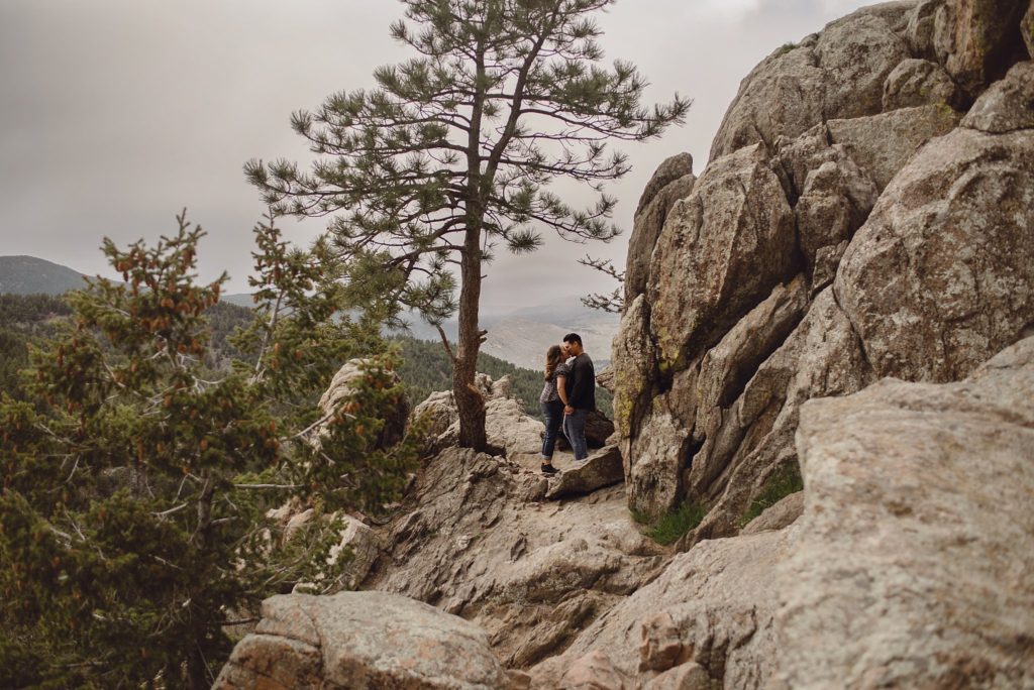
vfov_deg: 37.9
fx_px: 1006
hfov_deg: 54.4
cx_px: 517
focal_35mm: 35
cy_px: 345
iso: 200
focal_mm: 35
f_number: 2.5
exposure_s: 1/2000
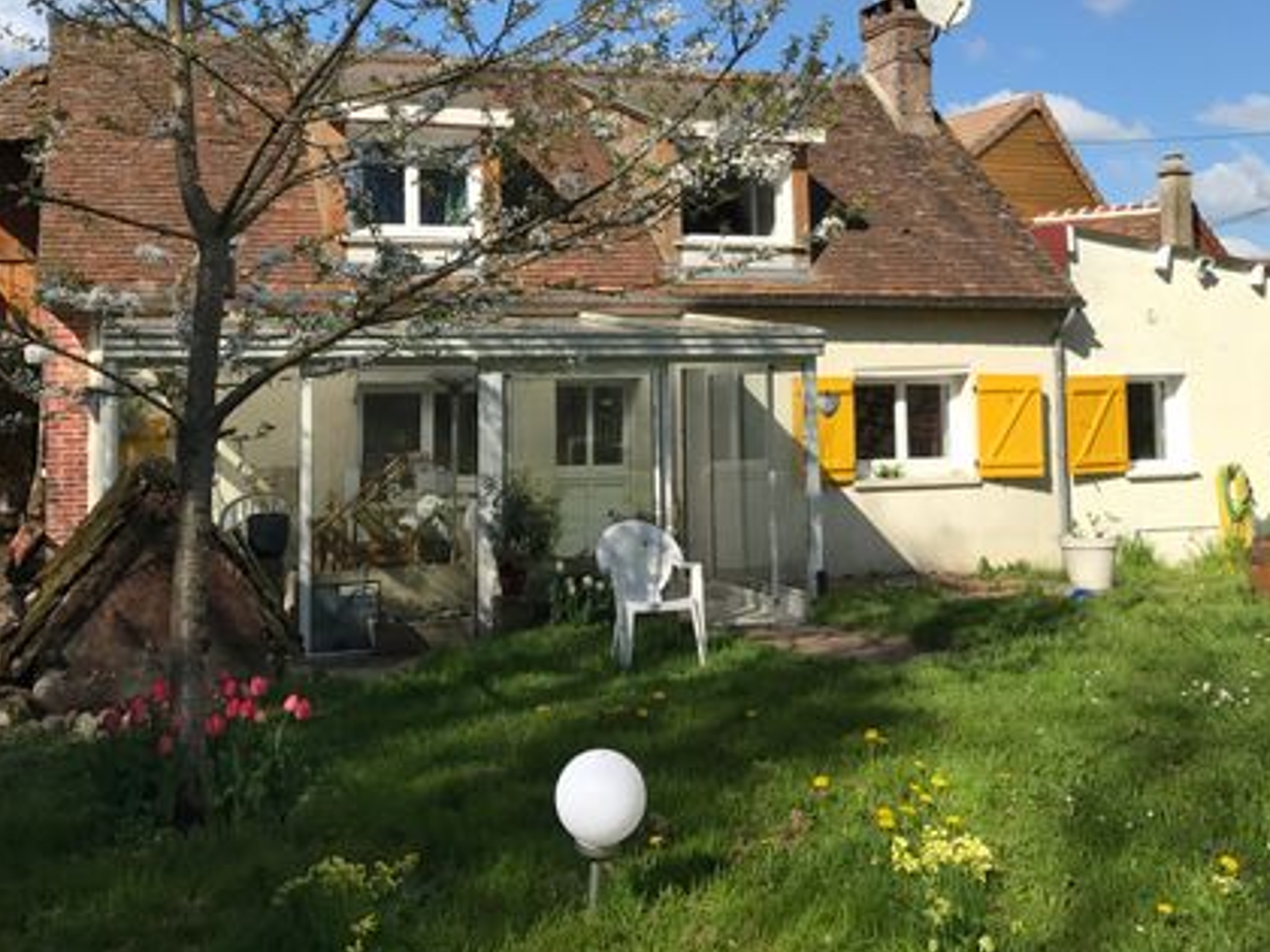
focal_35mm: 40
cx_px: 635
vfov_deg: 35.5
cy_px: 287
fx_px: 1468
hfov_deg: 46.8
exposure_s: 1/2740
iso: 20
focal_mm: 3.99
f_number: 1.8
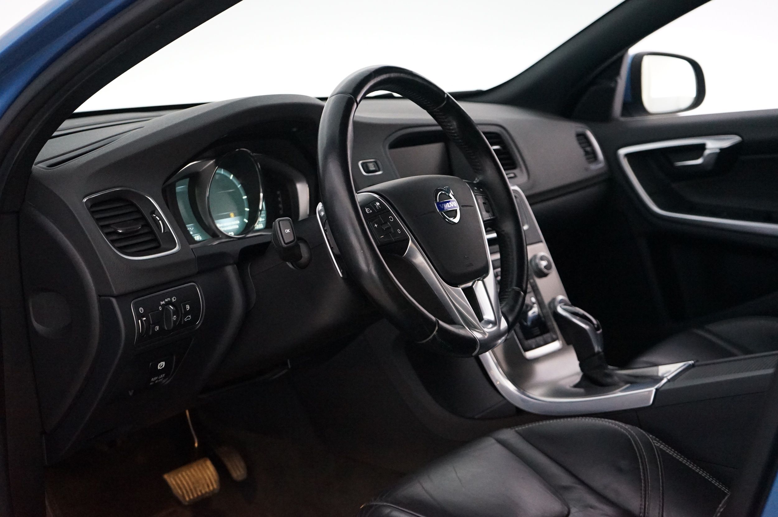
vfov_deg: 28.0
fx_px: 1036
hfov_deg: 41.1
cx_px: 389
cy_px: 258
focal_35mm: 48
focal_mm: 48
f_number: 4.5
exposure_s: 1/60
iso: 6400
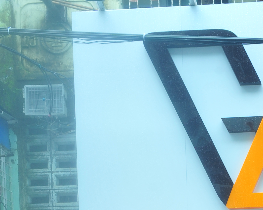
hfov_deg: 17.2
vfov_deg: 12.7
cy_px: 405
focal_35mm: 108
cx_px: 284
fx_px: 840
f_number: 6.3
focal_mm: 34
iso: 320
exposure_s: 1/100
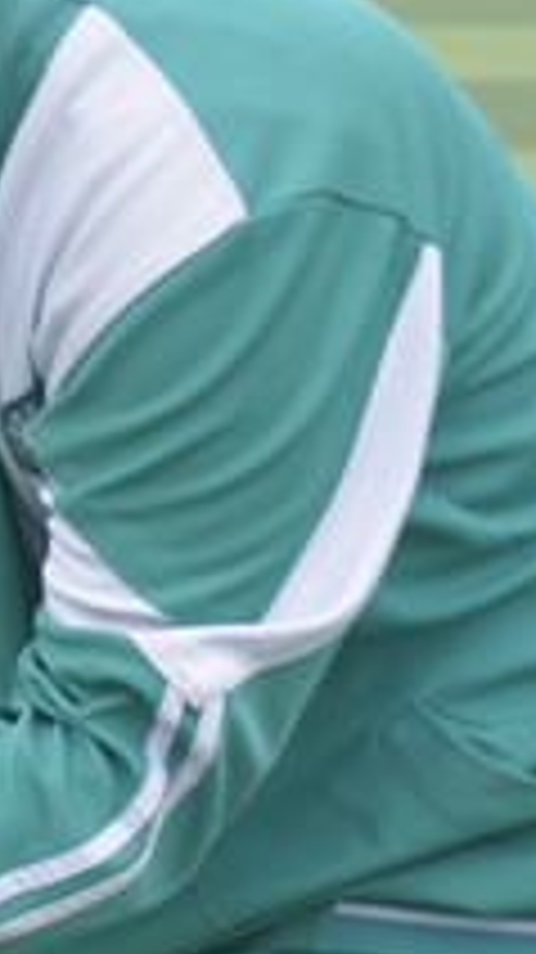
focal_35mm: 169
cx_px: -468
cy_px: 792
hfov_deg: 7.0
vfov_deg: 12.7
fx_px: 4277
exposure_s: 1/160
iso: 200
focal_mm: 38
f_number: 6.3
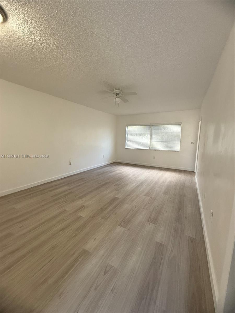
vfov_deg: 102.1
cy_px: 156
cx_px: 118
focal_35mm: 14
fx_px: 127
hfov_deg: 85.7
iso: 320
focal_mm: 2.22
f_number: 2.2
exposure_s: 1/60
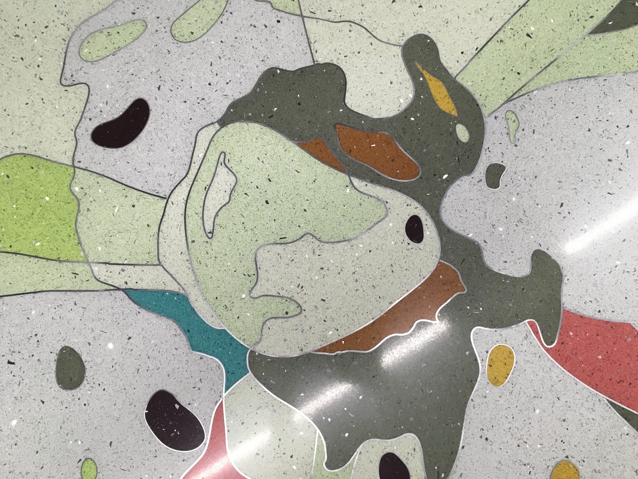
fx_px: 535
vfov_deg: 48.2
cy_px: 240
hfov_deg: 61.7
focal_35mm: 29
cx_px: 319
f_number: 2.2
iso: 25
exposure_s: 1/30
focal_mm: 4.15
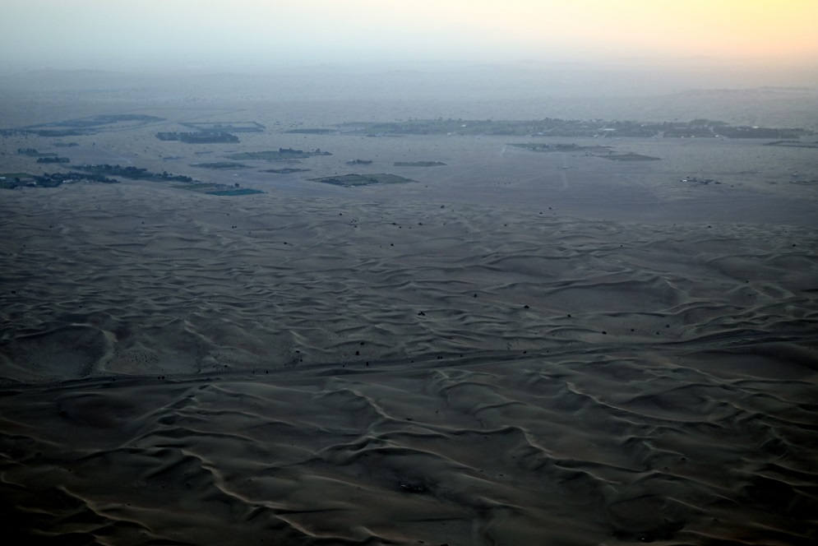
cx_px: 409
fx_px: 1591
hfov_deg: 28.8
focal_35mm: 70
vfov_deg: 19.5
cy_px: 273
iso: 400
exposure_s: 1/500
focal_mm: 70
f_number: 4.5
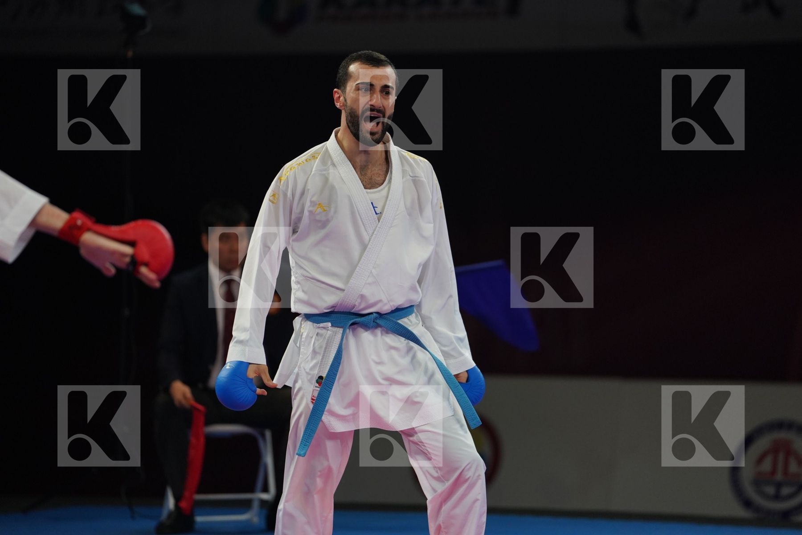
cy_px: 268
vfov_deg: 6.9
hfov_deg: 10.3
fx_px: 4455
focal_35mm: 200
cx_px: 401
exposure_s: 1/1000
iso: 1600
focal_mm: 200
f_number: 2.8
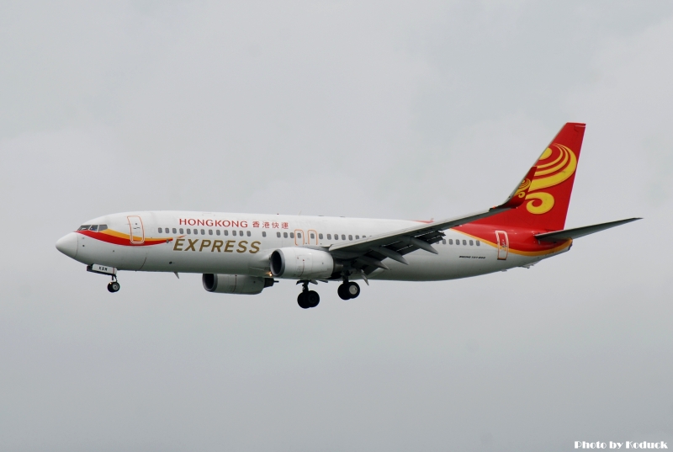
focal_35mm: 510
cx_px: 336
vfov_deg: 2.7
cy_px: 226
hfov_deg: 4.0
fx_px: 9554
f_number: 7.1
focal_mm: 340
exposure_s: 1/800
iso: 200
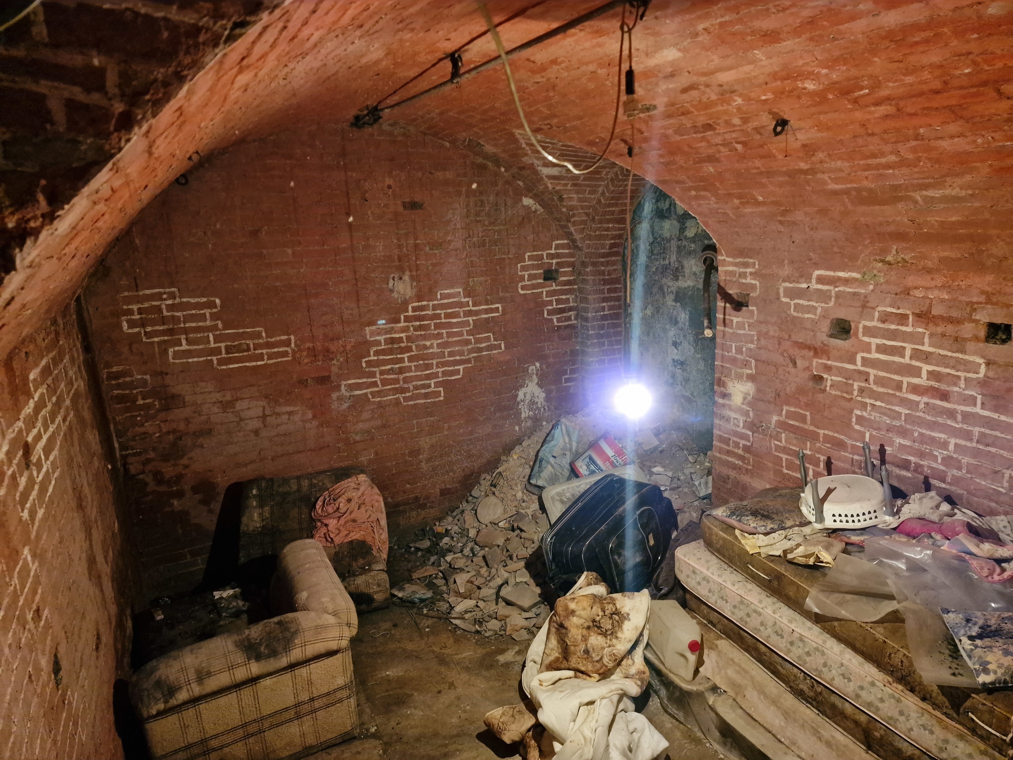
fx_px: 673
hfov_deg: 73.9
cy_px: 380
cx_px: 506
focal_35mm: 23
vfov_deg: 58.9
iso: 1000
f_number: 1.8
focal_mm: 6.4
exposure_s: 1/25
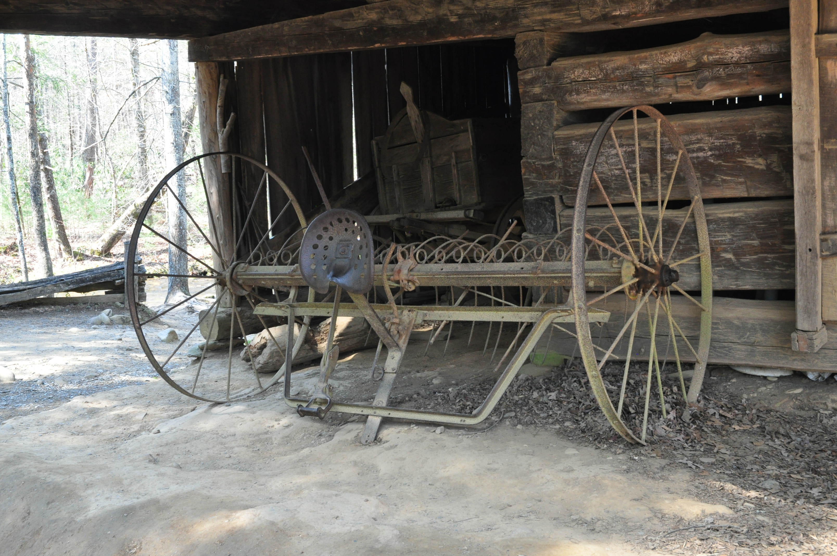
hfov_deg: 45.0
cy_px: 278
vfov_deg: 30.8
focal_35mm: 44
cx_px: 418
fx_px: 1010
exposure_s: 1/60
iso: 800
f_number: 8
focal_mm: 29
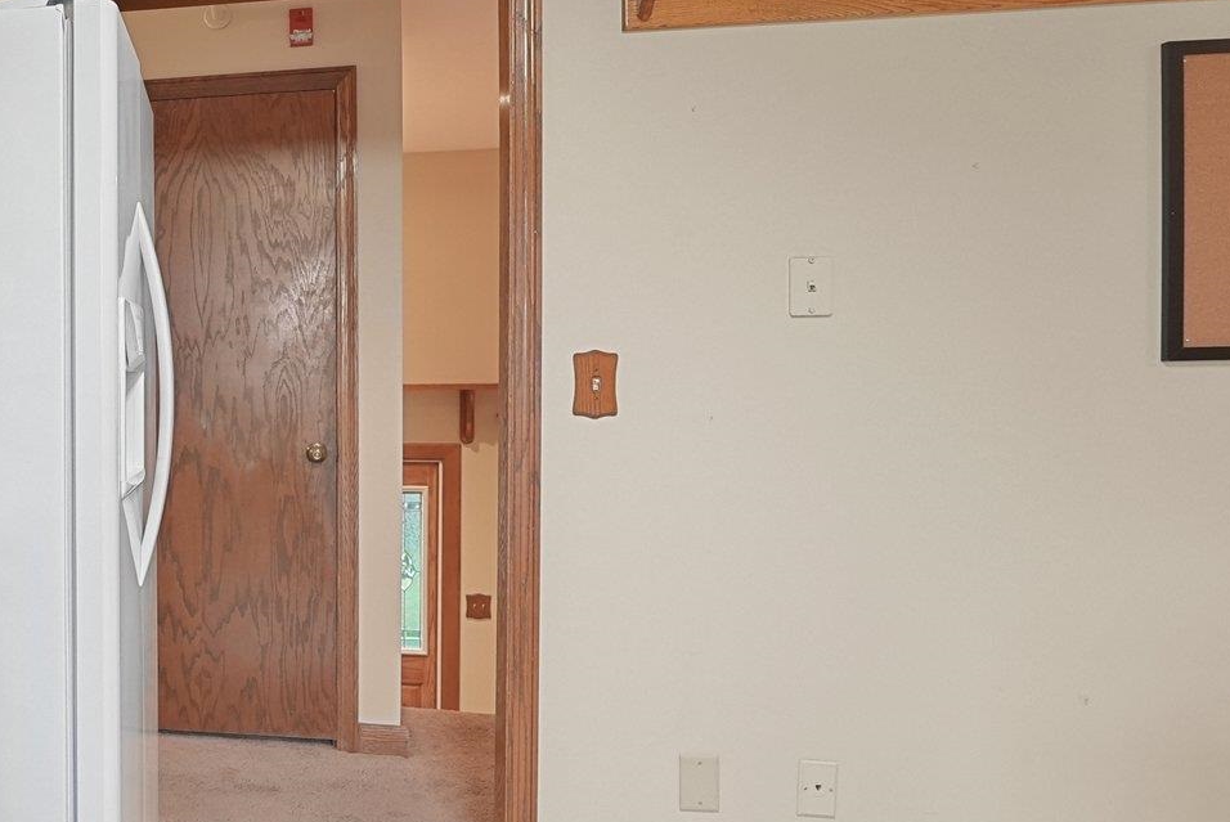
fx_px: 1026
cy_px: 374
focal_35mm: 30
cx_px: -8
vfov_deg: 43.6
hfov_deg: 49.9
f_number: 3.5
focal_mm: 14
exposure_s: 1/100
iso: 2500
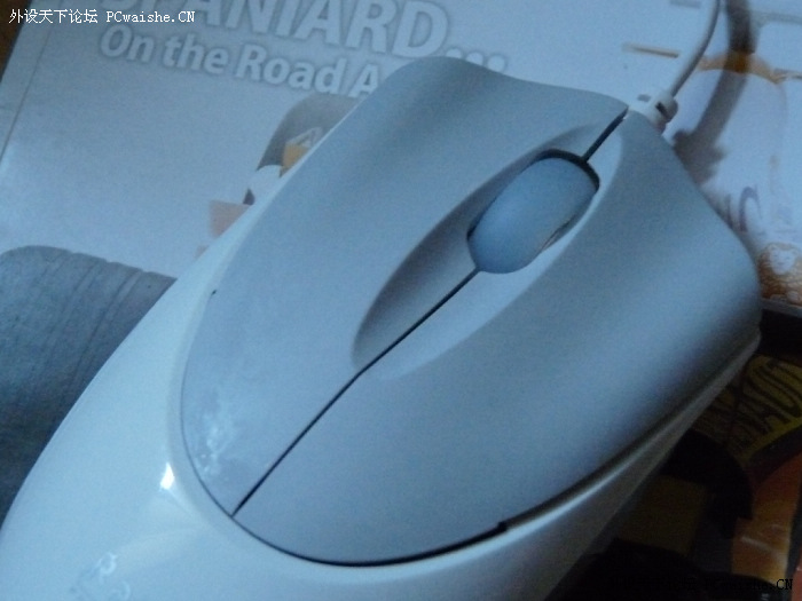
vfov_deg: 30.3
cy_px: 300
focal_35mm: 48
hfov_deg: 39.7
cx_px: 401
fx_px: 1112
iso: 800
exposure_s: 1/15
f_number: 3
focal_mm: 6.1
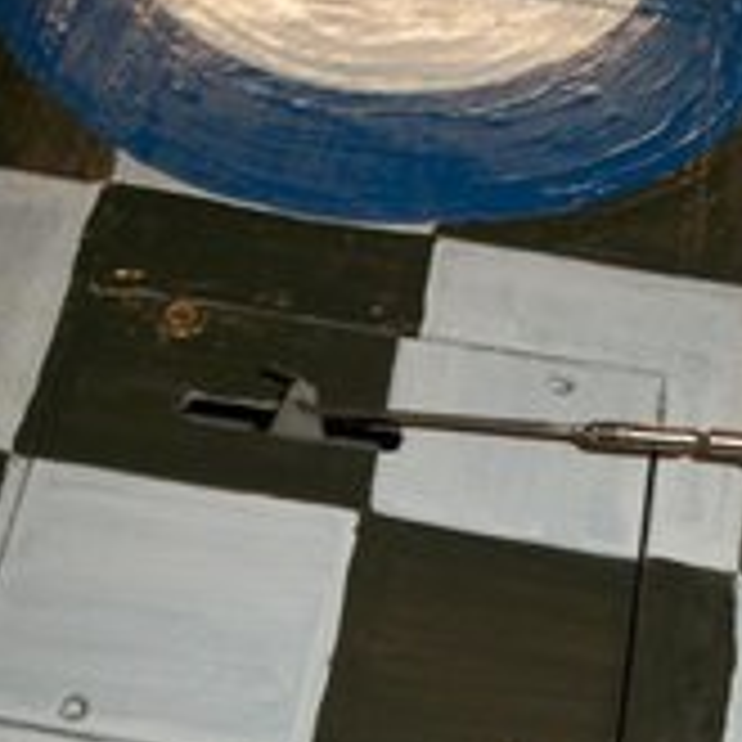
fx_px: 1819
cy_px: 513
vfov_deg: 22.9
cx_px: 387
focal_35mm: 75
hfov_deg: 23.1
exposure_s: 1/60
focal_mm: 6.3
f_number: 3.1
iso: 160
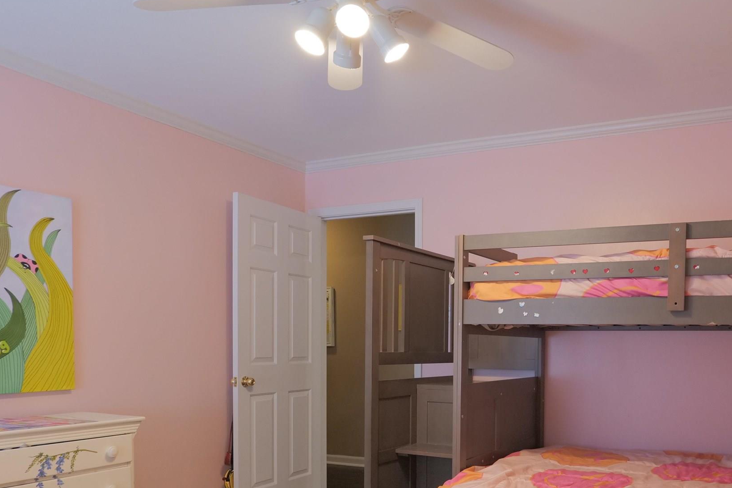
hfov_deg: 59.6
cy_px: 360
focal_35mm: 30
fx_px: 610
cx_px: 520
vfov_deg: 42.4
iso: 3200
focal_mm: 16
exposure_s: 1/125
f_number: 4
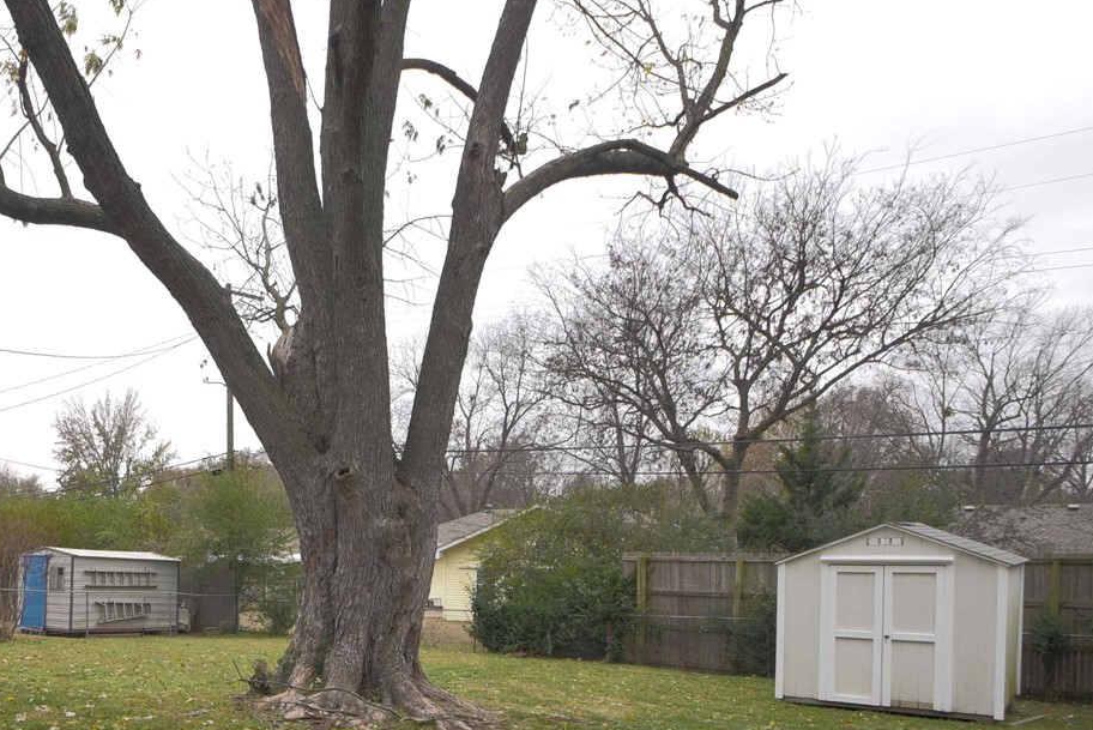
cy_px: 595
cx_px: 212
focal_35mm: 29
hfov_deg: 58.5
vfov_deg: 42.8
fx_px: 881
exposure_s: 1/320
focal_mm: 13
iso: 500
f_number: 9
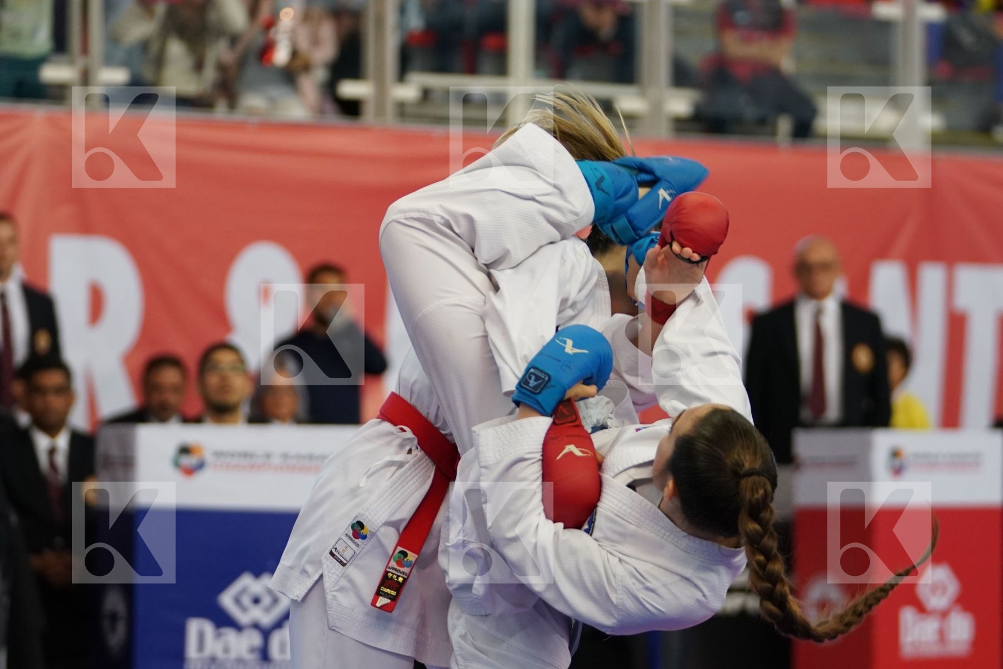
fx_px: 4847
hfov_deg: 11.8
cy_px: 334
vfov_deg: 7.9
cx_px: 502
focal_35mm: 174
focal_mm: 116
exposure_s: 1/1000
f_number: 2.8
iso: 2500
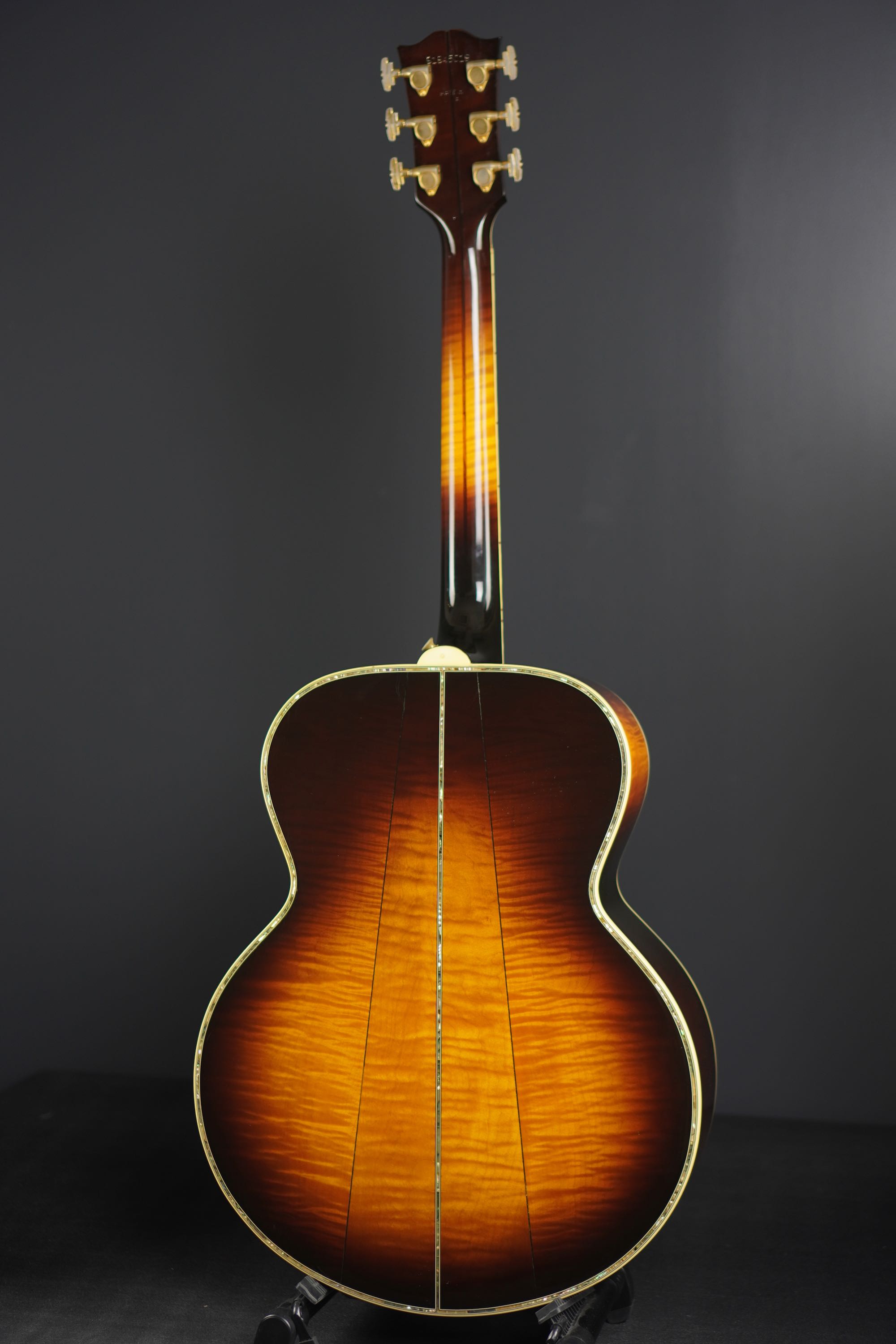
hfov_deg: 25.8
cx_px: 448
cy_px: 672
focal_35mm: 52
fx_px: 1960
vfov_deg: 37.9
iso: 100
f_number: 2
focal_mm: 35
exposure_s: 1/60
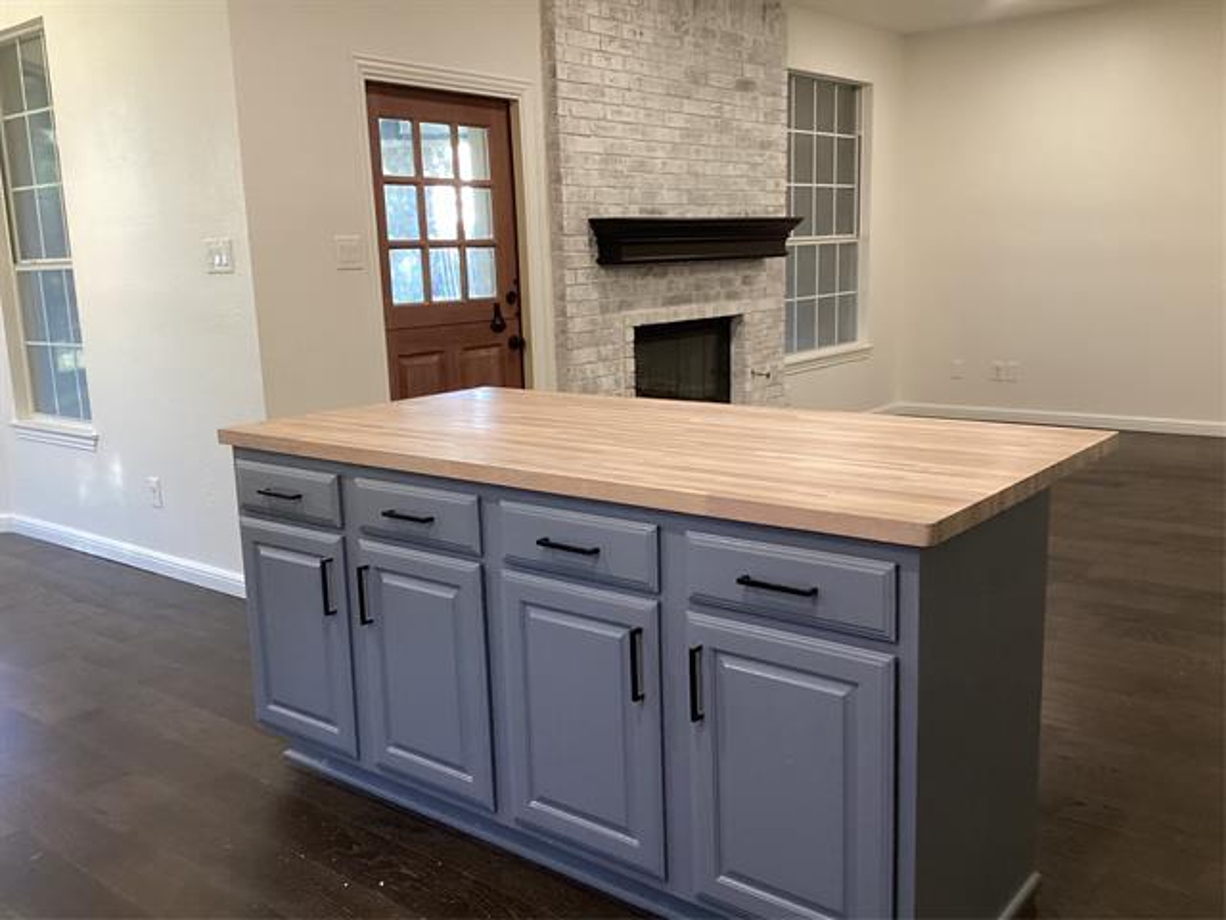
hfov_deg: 58.4
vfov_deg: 45.4
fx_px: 1098
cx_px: 613
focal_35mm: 31
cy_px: 460
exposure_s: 1/60
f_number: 2.4
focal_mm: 3.3
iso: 250
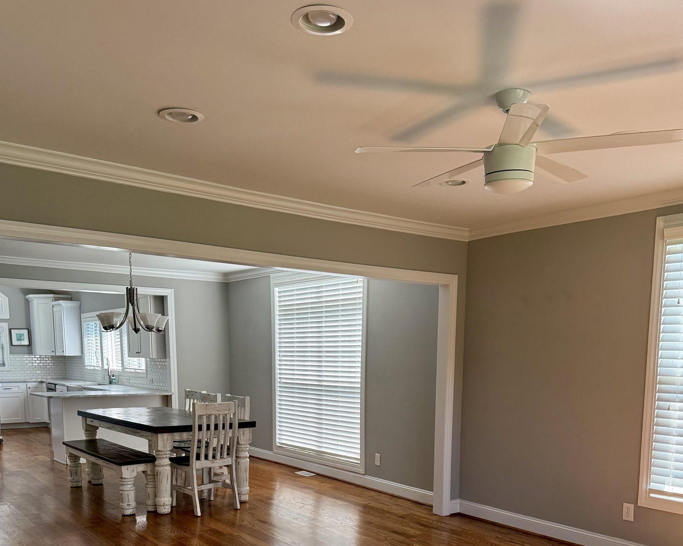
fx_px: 647
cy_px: 442
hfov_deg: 55.7
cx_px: 336
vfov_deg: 43.5
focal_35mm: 32
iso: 200
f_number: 1.78
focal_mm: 6.76
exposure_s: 1/237
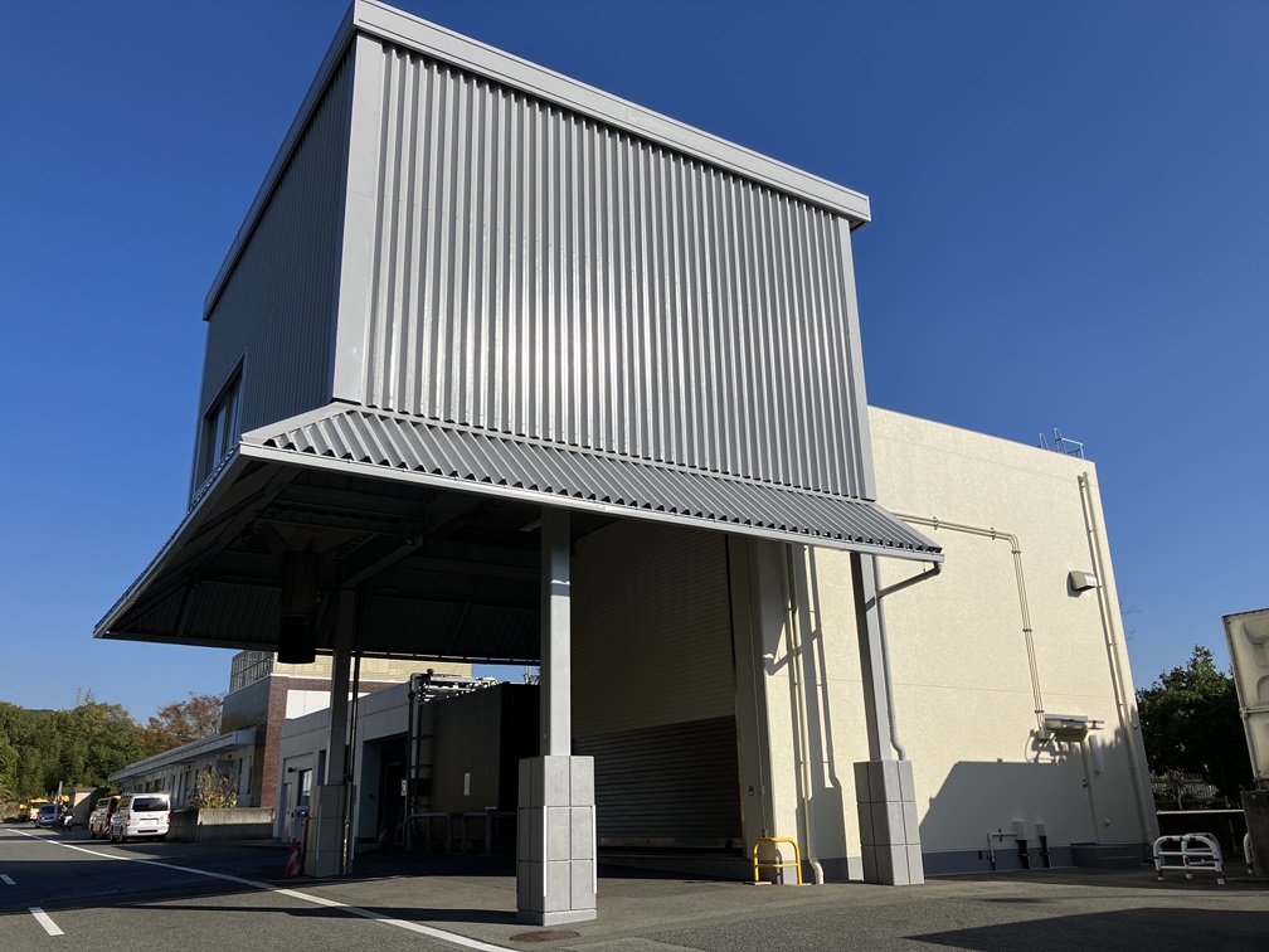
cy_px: 476
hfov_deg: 63.4
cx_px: 634
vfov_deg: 49.7
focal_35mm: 28
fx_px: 1026
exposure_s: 1/3745
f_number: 1.8
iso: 32
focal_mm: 3.99
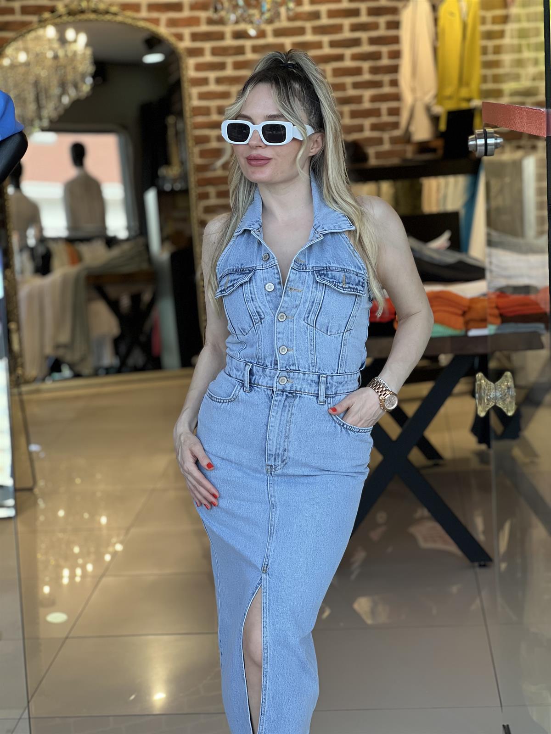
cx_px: 276
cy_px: 367
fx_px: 1634
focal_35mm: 77
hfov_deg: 19.1
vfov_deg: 25.3
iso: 50
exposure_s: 1/100
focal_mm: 9
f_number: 2.8
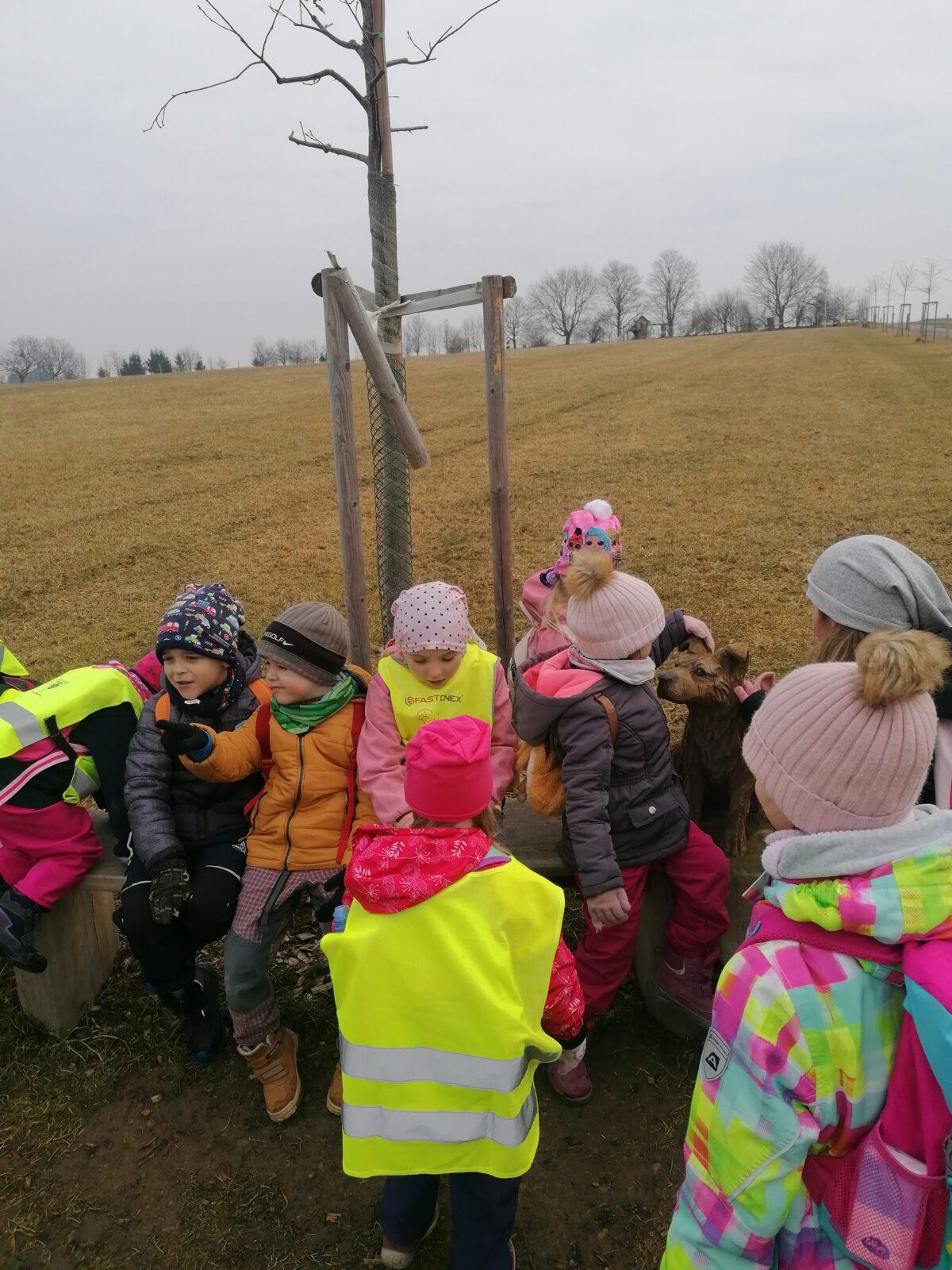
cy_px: 635
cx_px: 476
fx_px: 990
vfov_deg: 65.3
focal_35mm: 27
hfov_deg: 51.4
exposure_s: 1/988
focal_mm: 4.75
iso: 50
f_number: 1.8
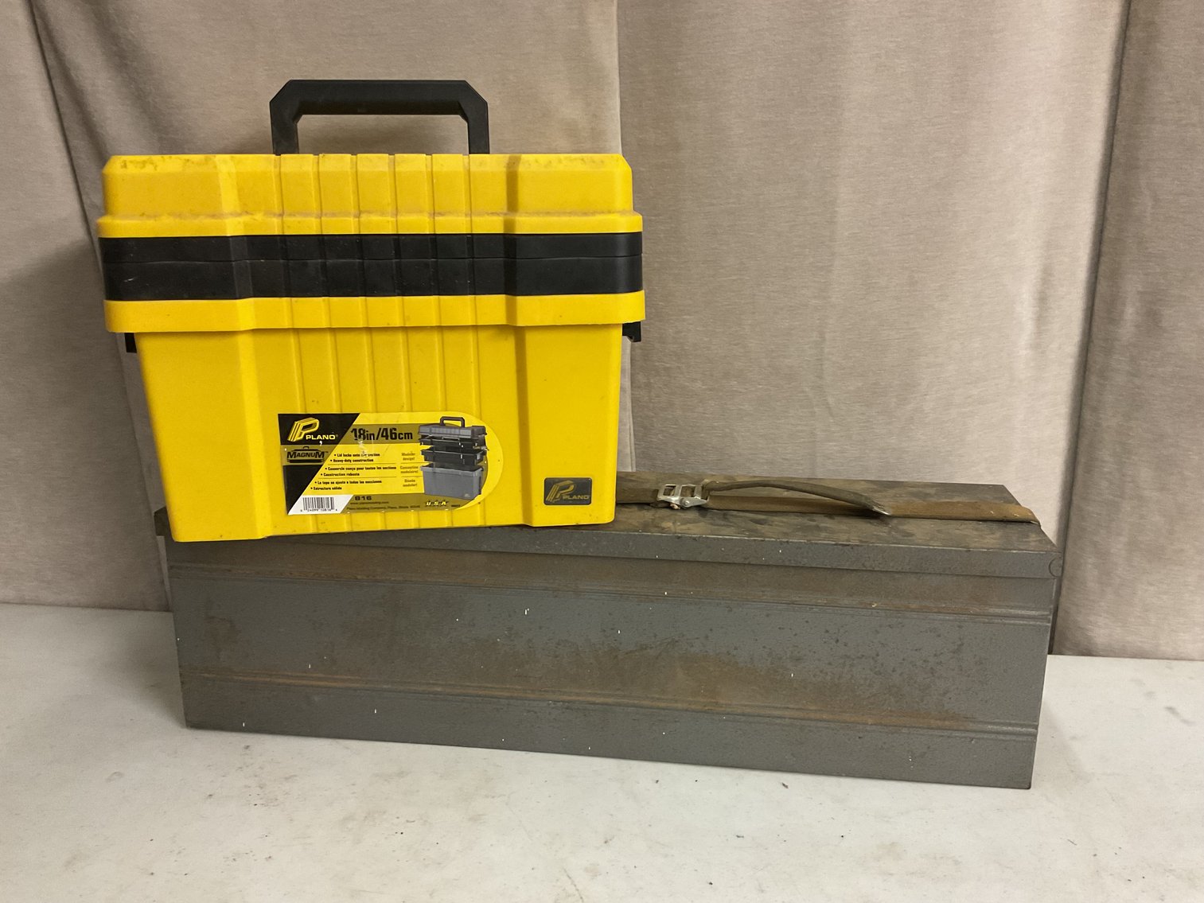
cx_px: 602
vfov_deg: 48.2
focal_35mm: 29
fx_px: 1009
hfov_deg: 61.7
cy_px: 452
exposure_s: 1/60
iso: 250
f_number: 1.8
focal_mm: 3
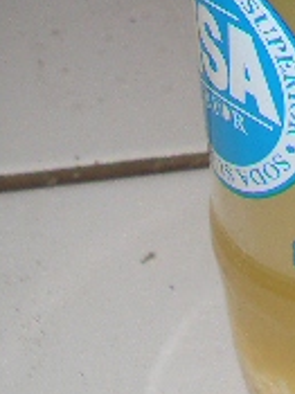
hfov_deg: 11.0
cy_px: -41
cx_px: 466
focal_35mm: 128
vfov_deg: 15.0
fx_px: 1456
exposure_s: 1/60
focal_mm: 5.8
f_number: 2.6
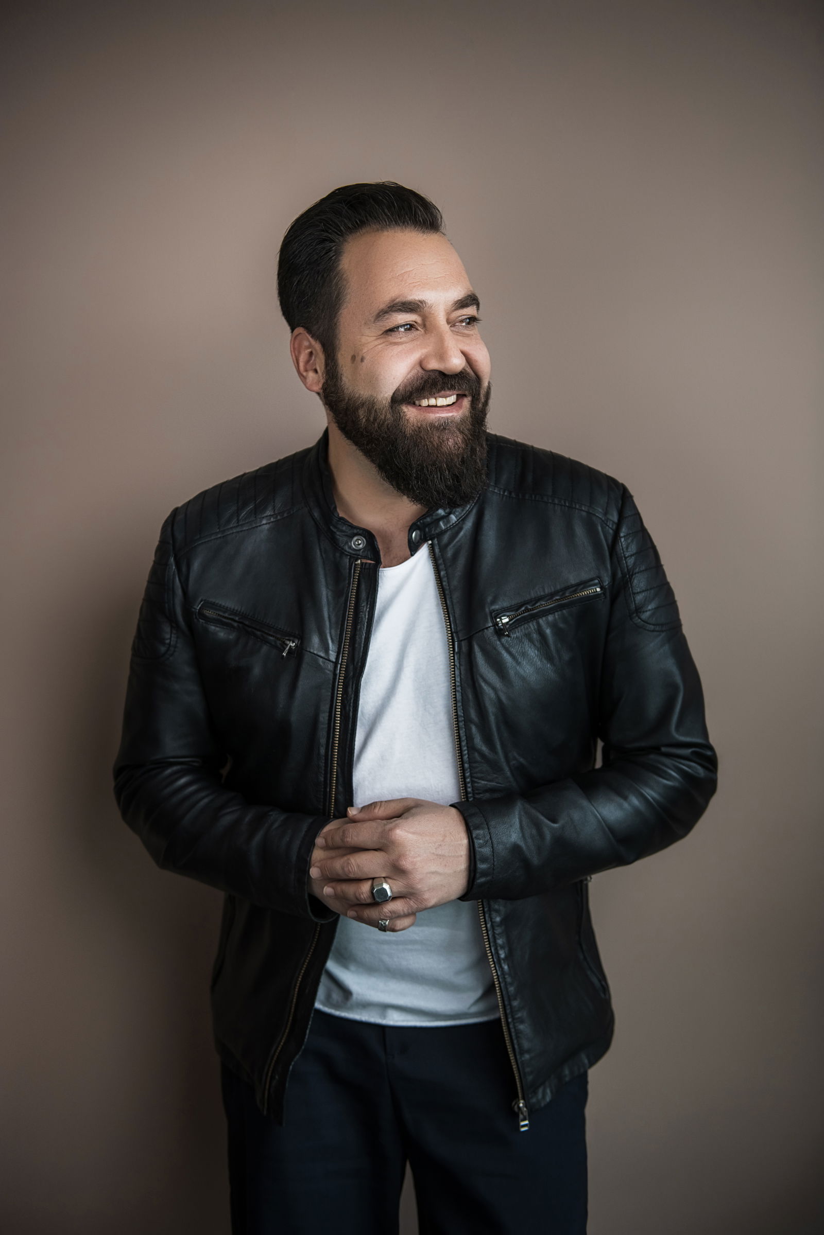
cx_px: 412
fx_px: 1373
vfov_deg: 48.5
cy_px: 618
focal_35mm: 40
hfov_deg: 33.4
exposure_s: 1/160
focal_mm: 40
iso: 400
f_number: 3.2
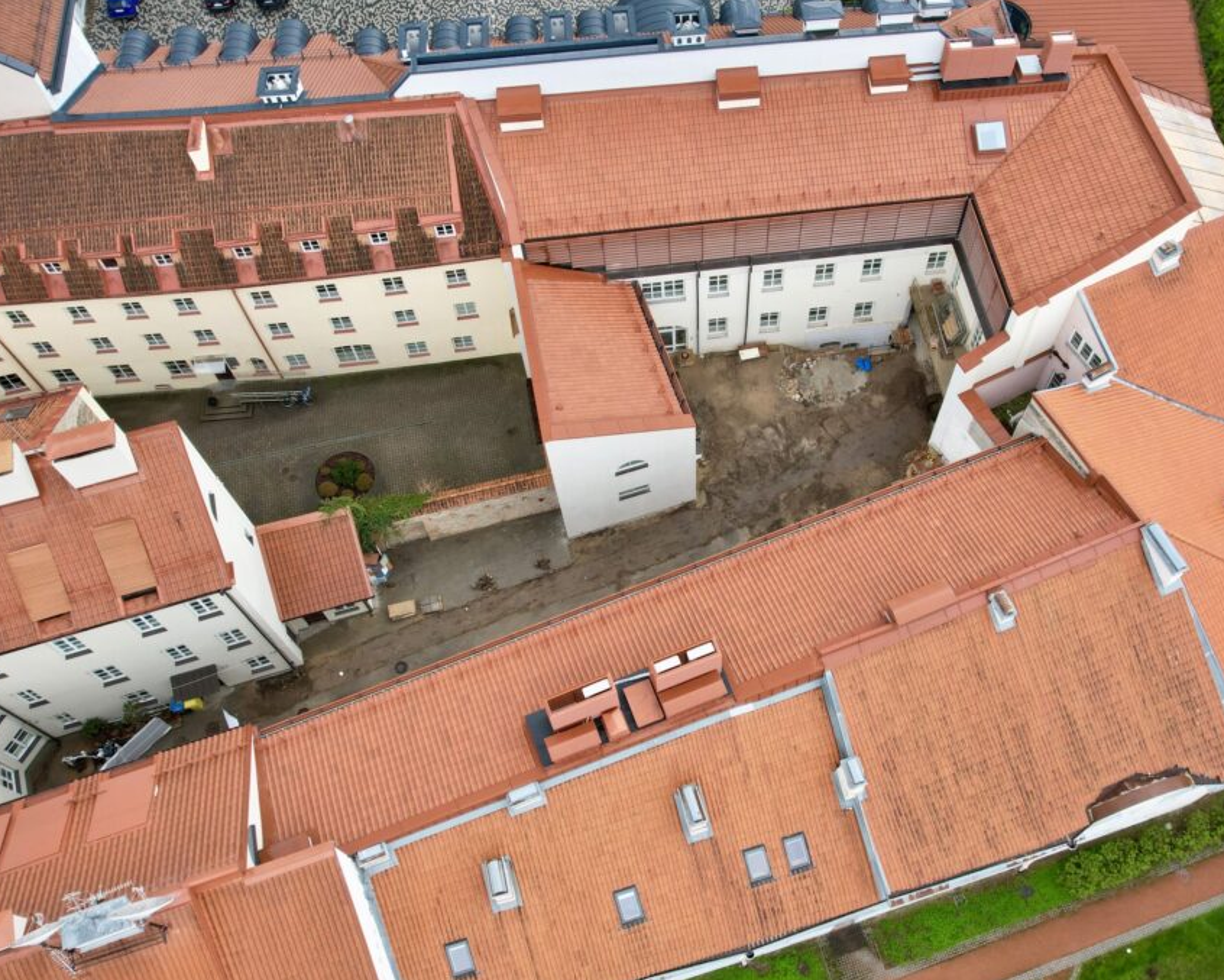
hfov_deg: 67.7
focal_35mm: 25
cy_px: 491
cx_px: 515
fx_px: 906
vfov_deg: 56.8
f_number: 2.8
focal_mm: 8.38
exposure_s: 1/500
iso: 100
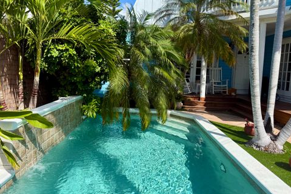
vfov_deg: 49.5
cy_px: 89
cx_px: 147
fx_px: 210
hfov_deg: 69.4
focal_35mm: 26
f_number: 1.78
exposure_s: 1/4405
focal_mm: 6.76
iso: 100
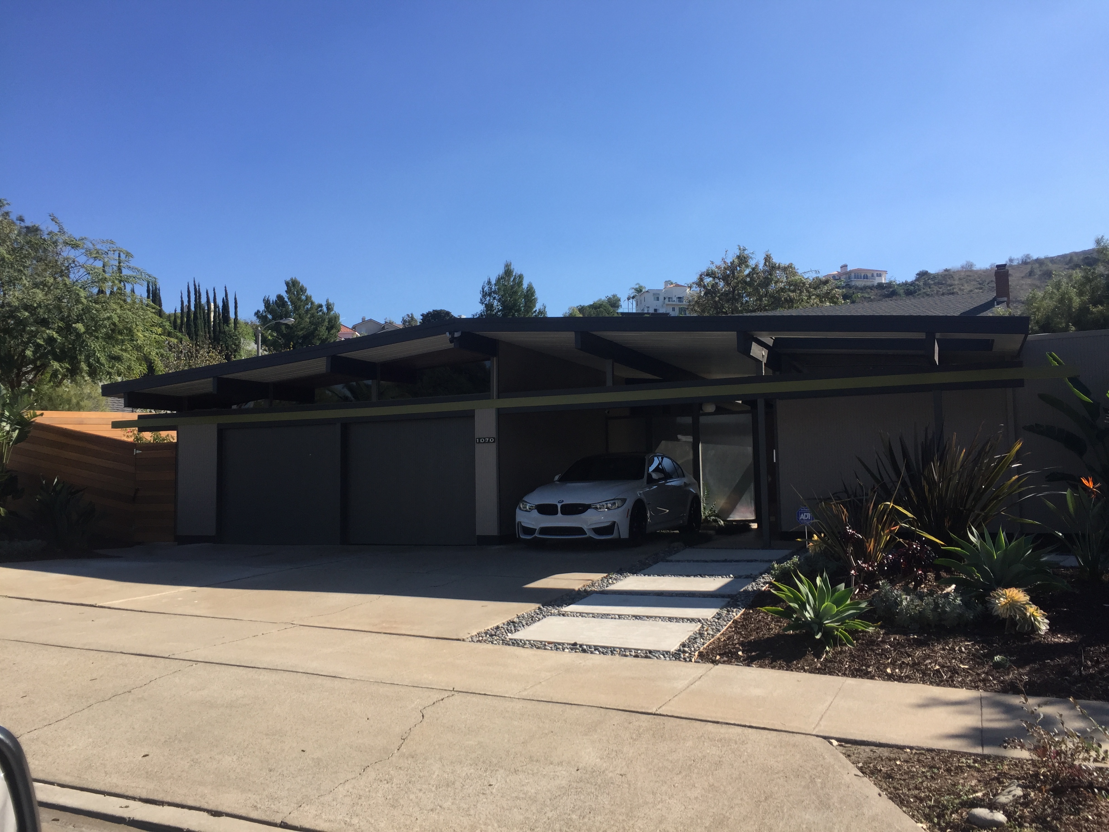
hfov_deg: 61.7
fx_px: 929
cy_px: 416
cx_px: 554
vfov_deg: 48.2
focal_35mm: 29
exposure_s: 1/1464
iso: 32
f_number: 2.2
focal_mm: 4.15
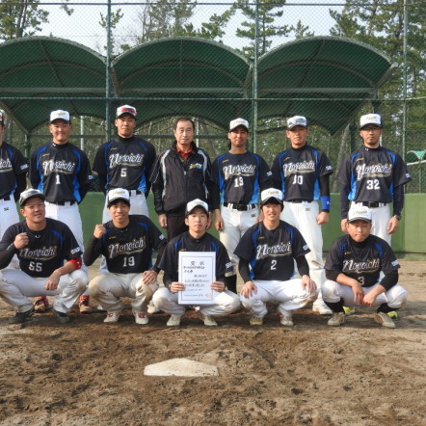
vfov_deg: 35.4
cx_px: 165
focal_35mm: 48
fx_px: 668
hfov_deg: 35.2
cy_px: 216
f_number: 3.8
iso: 100
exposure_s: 1/400
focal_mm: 7.2
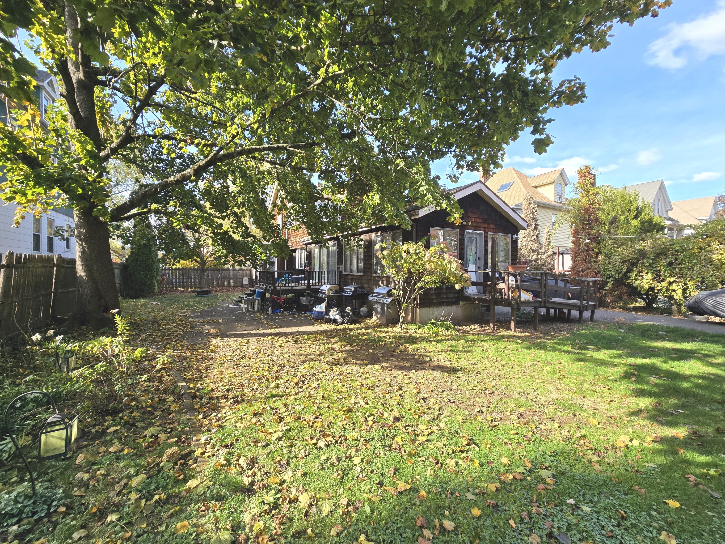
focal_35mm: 13
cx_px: 362
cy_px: 272
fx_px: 272
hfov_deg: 106.2
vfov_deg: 89.9
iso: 50
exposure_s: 1/619
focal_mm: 2.2
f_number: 2.2
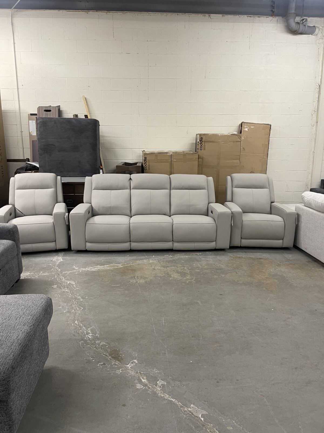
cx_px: 162
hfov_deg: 54.9
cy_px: 216
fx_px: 312
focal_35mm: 25
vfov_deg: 69.4
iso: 125
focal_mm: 5.1
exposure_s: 1/60
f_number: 1.6
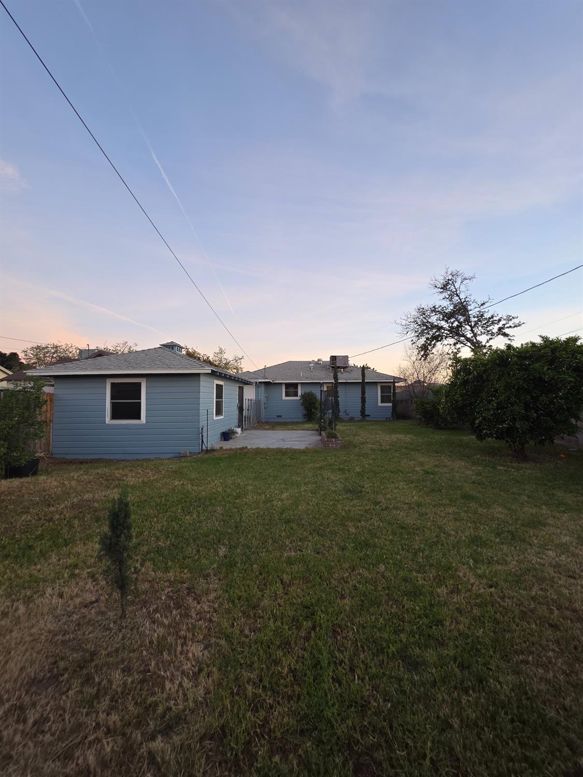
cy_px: 388
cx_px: 292
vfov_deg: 106.2
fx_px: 292
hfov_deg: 89.9
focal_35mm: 13
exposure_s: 1/60
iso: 50
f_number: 1.9
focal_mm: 2.2
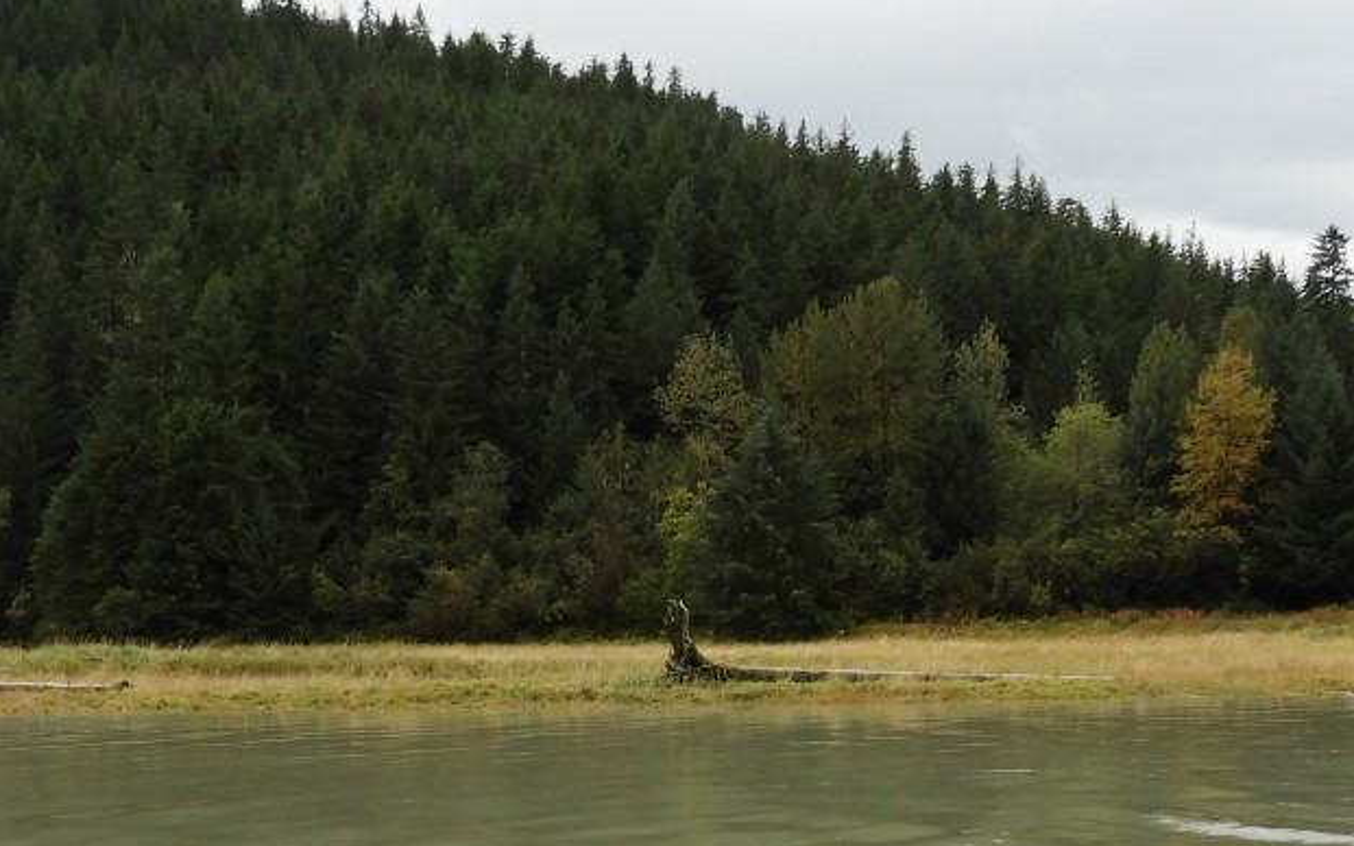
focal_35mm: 59
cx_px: 661
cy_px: 881
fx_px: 2177
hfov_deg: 34.5
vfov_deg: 21.1
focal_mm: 4.3
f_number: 3.3
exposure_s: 1/500
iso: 100
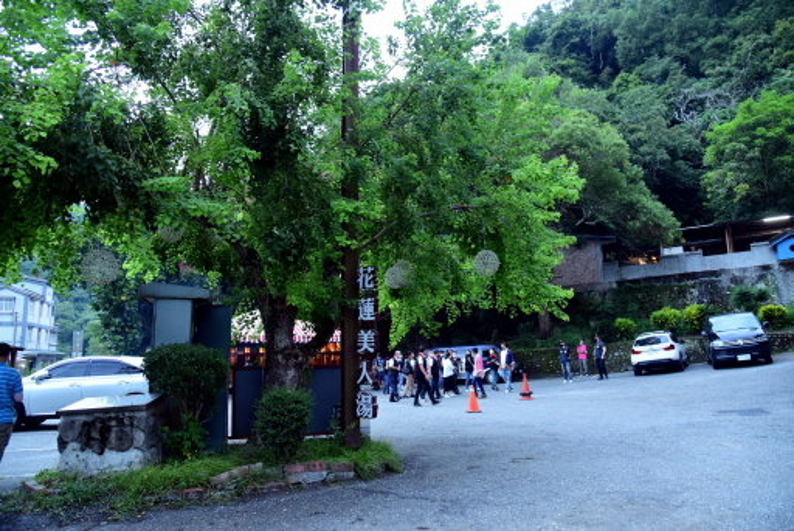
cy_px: 266
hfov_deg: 73.7
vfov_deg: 53.2
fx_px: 530
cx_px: 397
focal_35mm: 24
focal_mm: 24
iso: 1600
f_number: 5
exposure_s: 1/25
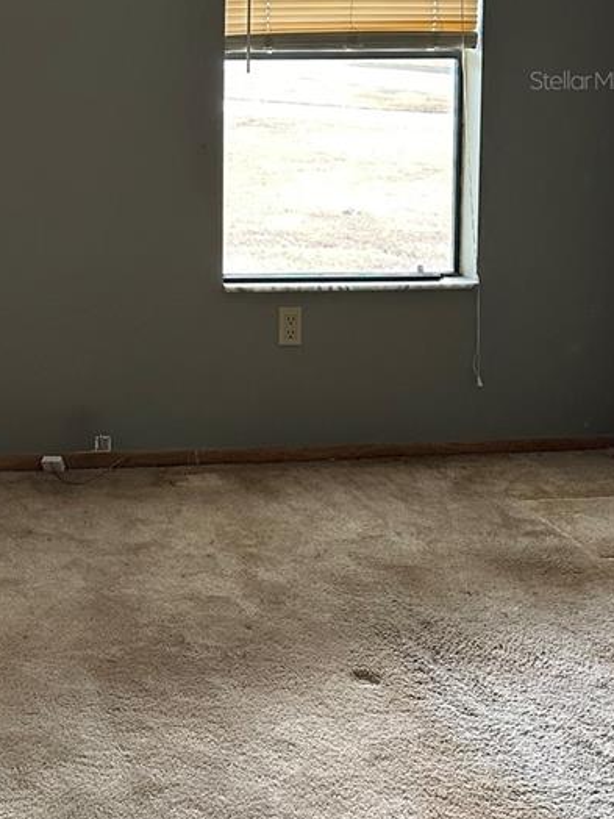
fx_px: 1301
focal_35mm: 55
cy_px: 80
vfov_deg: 33.1
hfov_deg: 24.7
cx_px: -62
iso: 200
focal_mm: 6.86
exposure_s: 1/121
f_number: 1.78
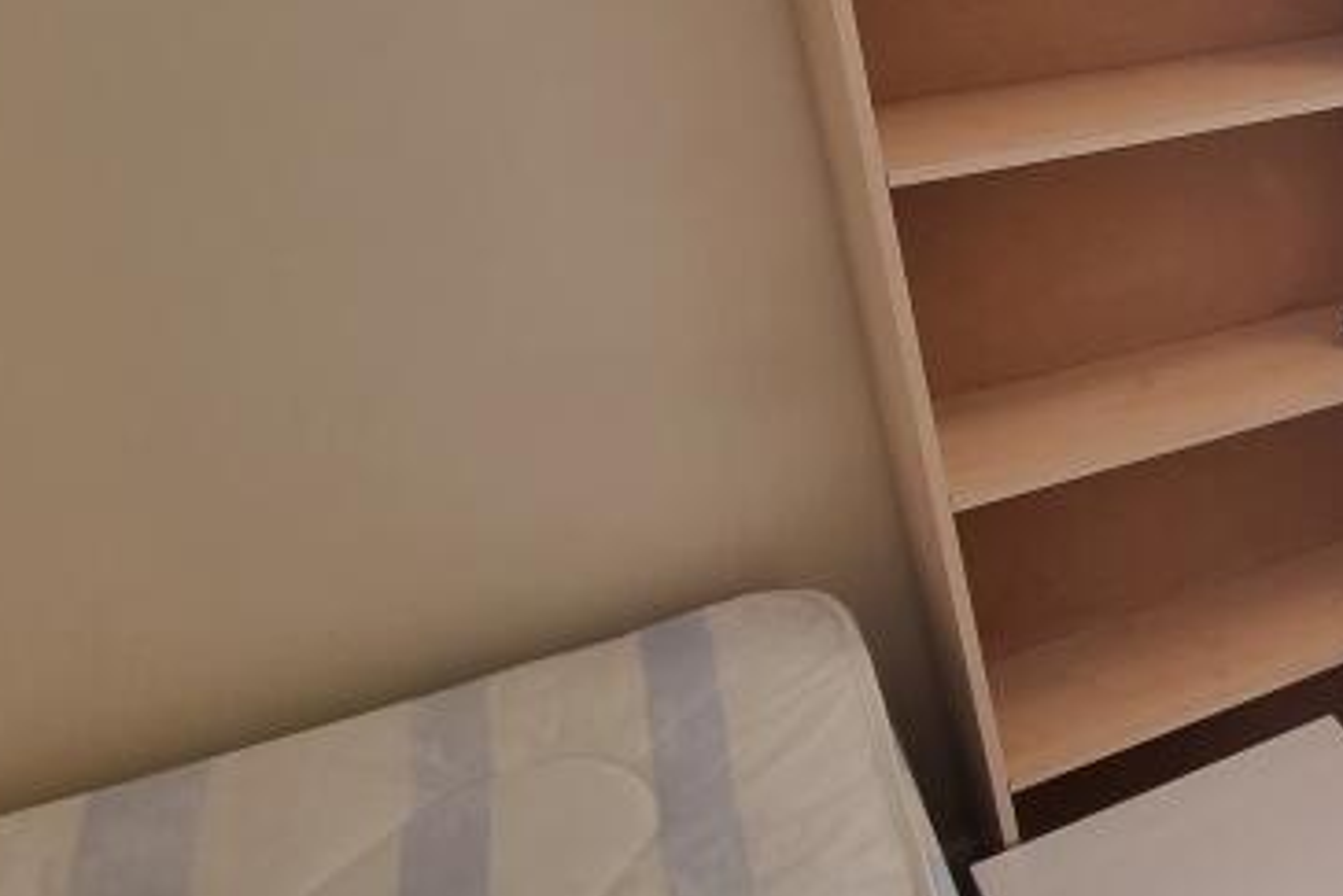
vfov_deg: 34.7
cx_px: 1775
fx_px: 1418
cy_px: 277
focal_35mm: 38
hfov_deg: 34.4
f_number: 2.2
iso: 125
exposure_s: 1/50
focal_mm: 2.2
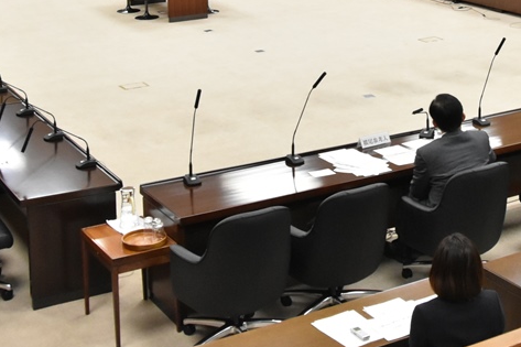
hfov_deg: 30.8
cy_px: -1
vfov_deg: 20.2
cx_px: 328
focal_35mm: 65
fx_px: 940
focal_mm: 20
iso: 2500
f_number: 6.3
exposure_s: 1/160
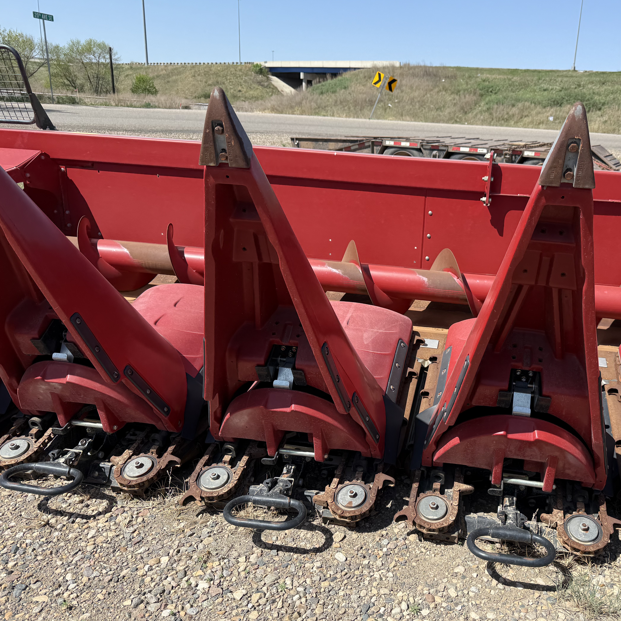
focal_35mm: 29
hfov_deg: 54.6
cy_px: 310
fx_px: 589
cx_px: 410
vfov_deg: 55.6
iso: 80
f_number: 1.78
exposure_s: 1/2370
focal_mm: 6.76
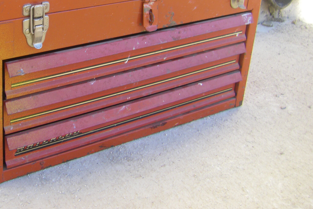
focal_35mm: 63
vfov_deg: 21.3
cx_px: 86
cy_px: 42
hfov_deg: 31.4
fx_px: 548
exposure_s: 1/80
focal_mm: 6.3
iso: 64
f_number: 3.5
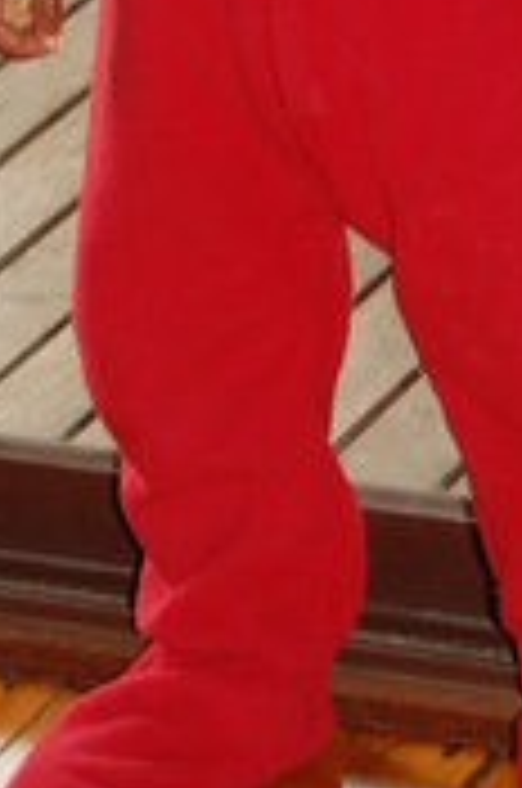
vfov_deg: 7.2
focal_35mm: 286
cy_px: -144
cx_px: 212
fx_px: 6245
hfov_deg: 4.8
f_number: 5.6
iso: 400
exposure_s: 1/60
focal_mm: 52
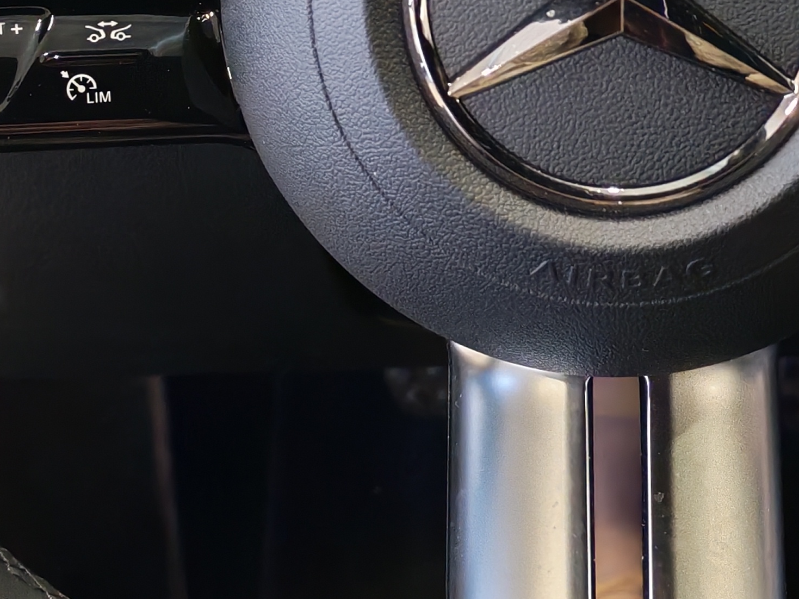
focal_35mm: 92
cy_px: -128
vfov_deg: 15.5
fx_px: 2124
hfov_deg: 21.1
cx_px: 599
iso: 1222
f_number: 1.9
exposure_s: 1/100
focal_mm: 6.12
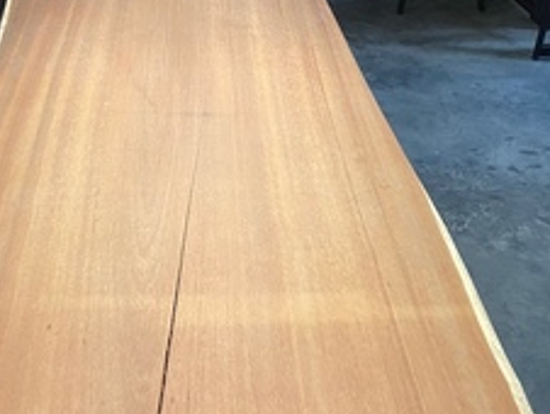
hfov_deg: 39.8
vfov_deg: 31.5
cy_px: 251
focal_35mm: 46
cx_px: 124
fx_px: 732
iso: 400
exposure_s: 1/50
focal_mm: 5.1
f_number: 1.6
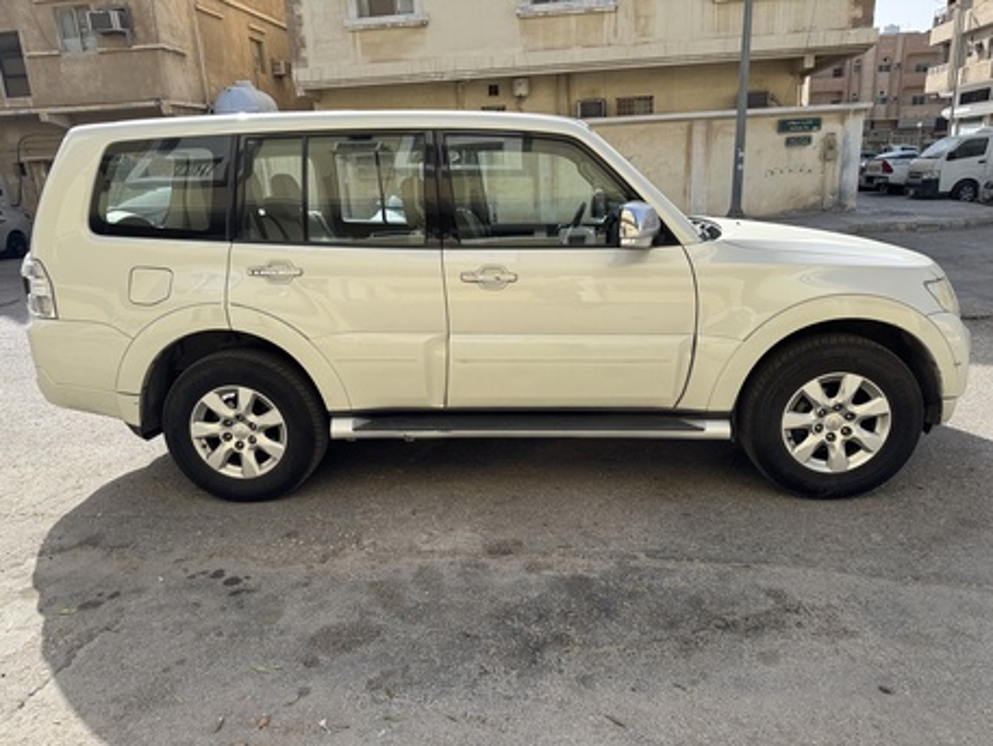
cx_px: 496
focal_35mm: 24
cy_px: 373
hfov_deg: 71.6
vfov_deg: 56.8
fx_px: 689
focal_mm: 6.76
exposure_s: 1/3096
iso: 80
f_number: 1.78
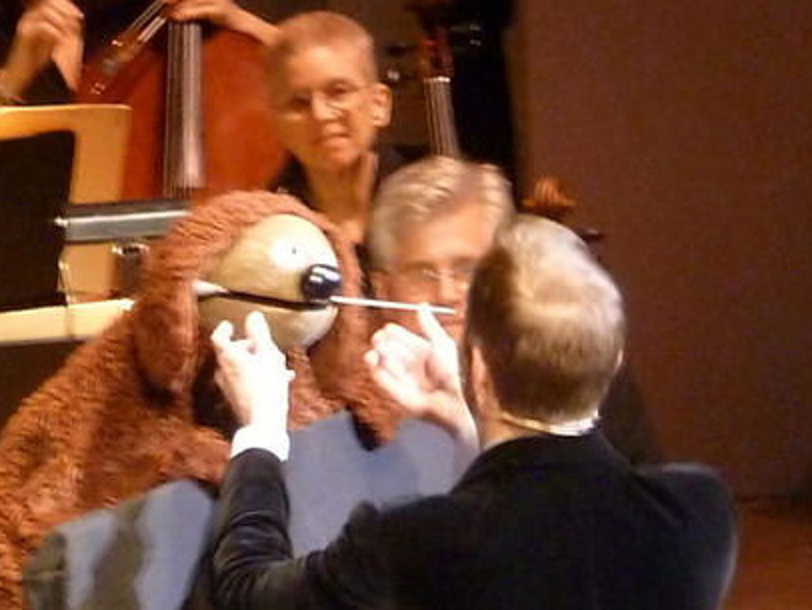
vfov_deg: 2.5
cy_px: 350
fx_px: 14200
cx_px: 246
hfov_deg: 3.3
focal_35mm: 605
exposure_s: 1/20
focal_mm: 68.8
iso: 3200
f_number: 5.9
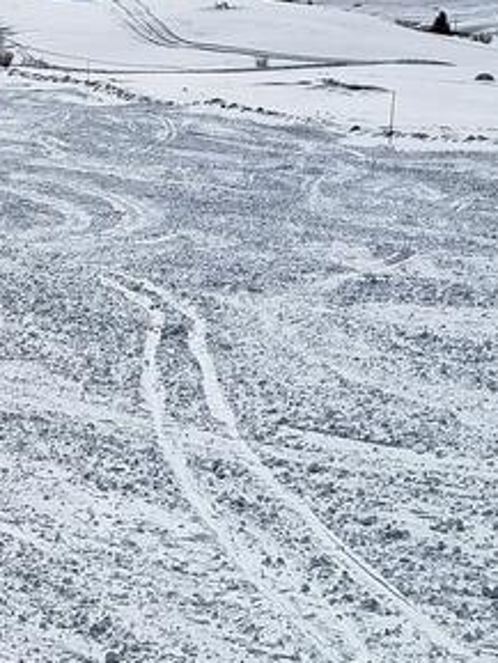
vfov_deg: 23.5
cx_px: -162
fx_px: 1572
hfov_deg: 16.9
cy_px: 131
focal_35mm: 82
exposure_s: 1/8065
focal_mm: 5.54
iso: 40
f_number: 1.8
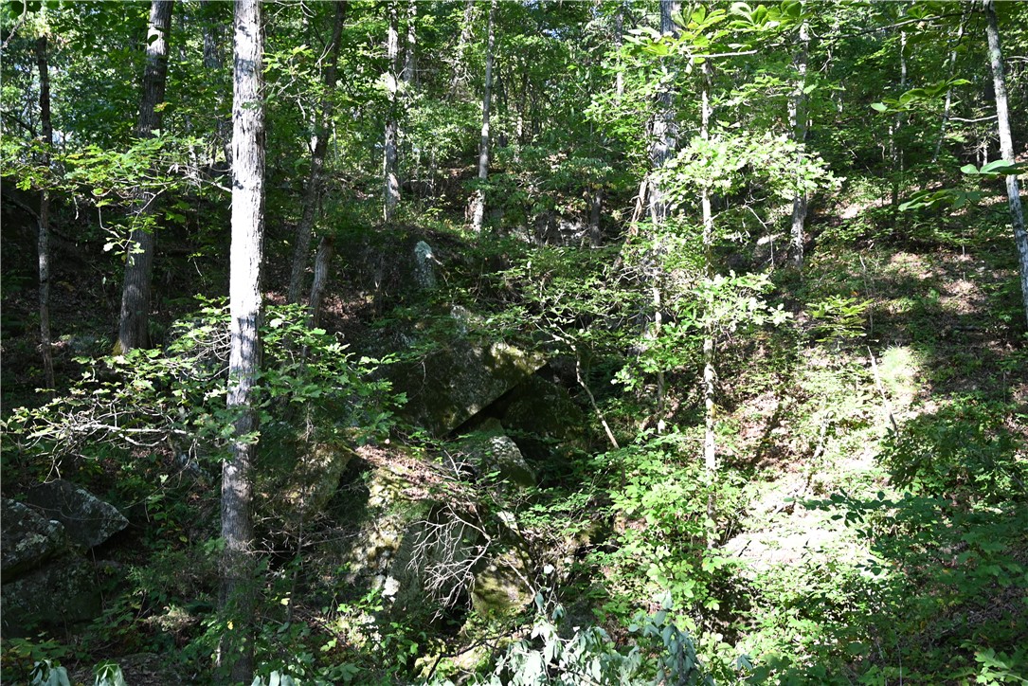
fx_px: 928
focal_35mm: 32
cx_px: 514
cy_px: 343
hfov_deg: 57.9
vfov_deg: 40.6
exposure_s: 1/200
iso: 400
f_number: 4
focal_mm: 32.5
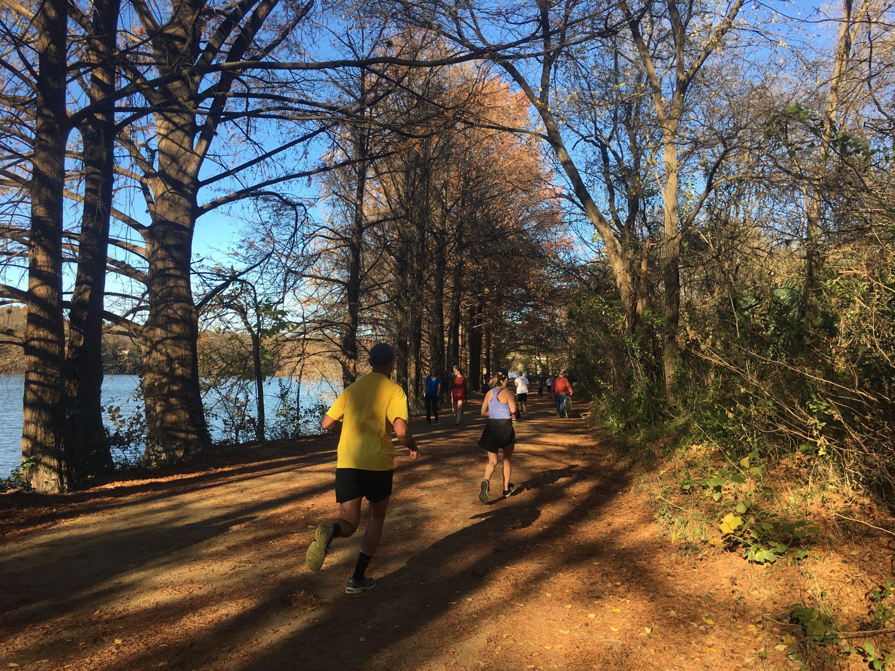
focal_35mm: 29
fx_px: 750
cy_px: 336
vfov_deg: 48.2
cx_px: 448
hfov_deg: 61.7
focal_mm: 4.15
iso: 25
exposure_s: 1/444
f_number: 2.2
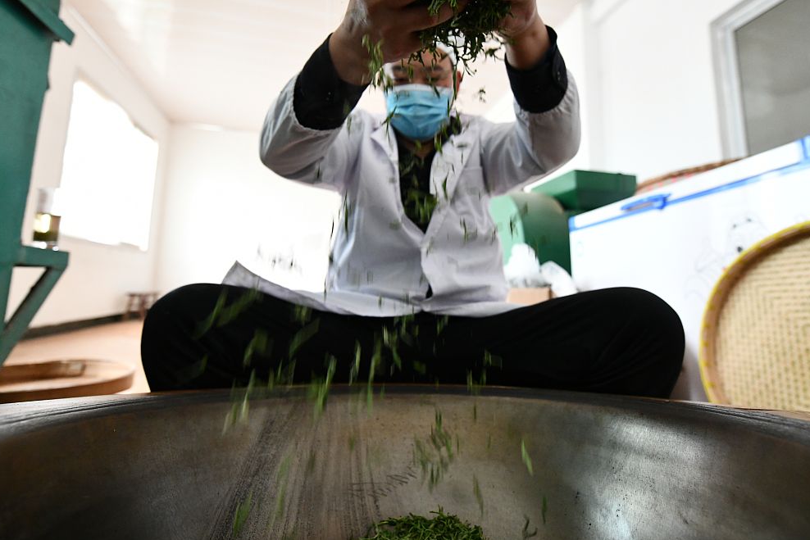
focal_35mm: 17
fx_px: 383
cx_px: 413
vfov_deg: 70.2
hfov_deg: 93.3
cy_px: 235
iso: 3200
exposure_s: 1/200
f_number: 3.2
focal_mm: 14
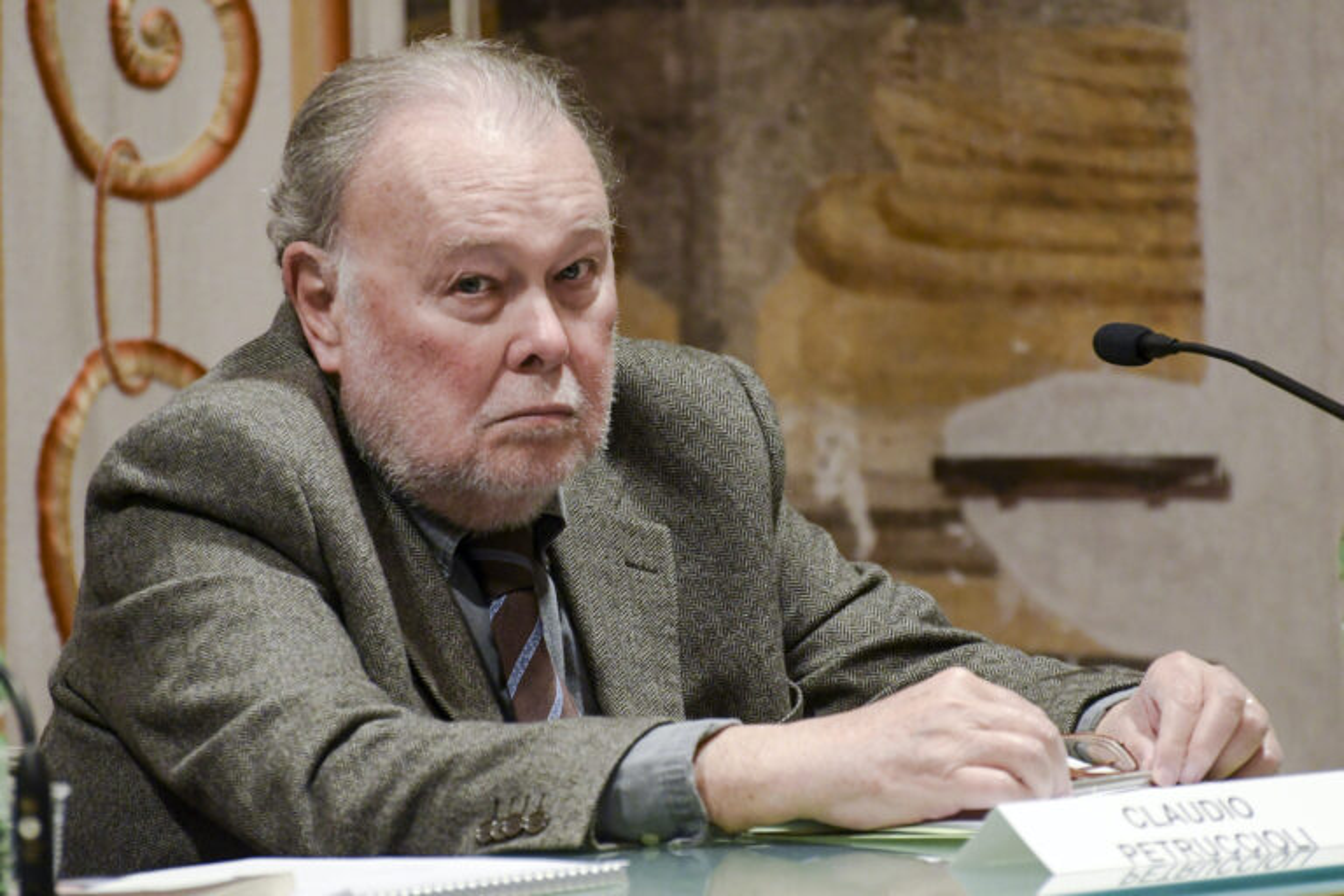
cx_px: 672
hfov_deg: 6.2
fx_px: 12319
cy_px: 448
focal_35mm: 330
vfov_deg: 4.2
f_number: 5.6
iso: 3200
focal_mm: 220
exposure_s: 1/200
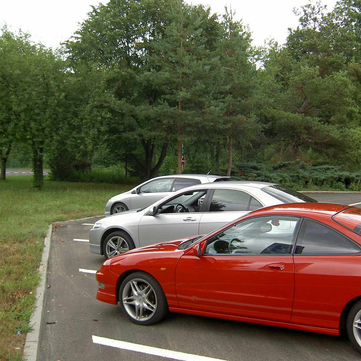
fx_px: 484
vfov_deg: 40.9
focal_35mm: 41
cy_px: 182
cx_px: 221
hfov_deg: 40.7
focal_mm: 5.6
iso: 50
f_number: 2.8
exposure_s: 1/160
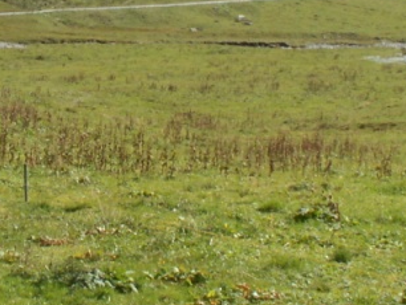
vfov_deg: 12.6
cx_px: 41
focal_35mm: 117
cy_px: 28
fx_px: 1373
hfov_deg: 16.6
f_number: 8
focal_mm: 5.86
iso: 50
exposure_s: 1/100
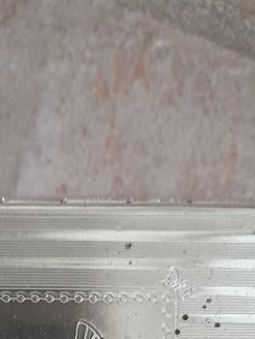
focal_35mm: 77
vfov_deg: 22.5
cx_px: 78
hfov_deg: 19.1
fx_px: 756
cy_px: 449
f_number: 2
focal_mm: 4.6
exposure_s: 1/10
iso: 640
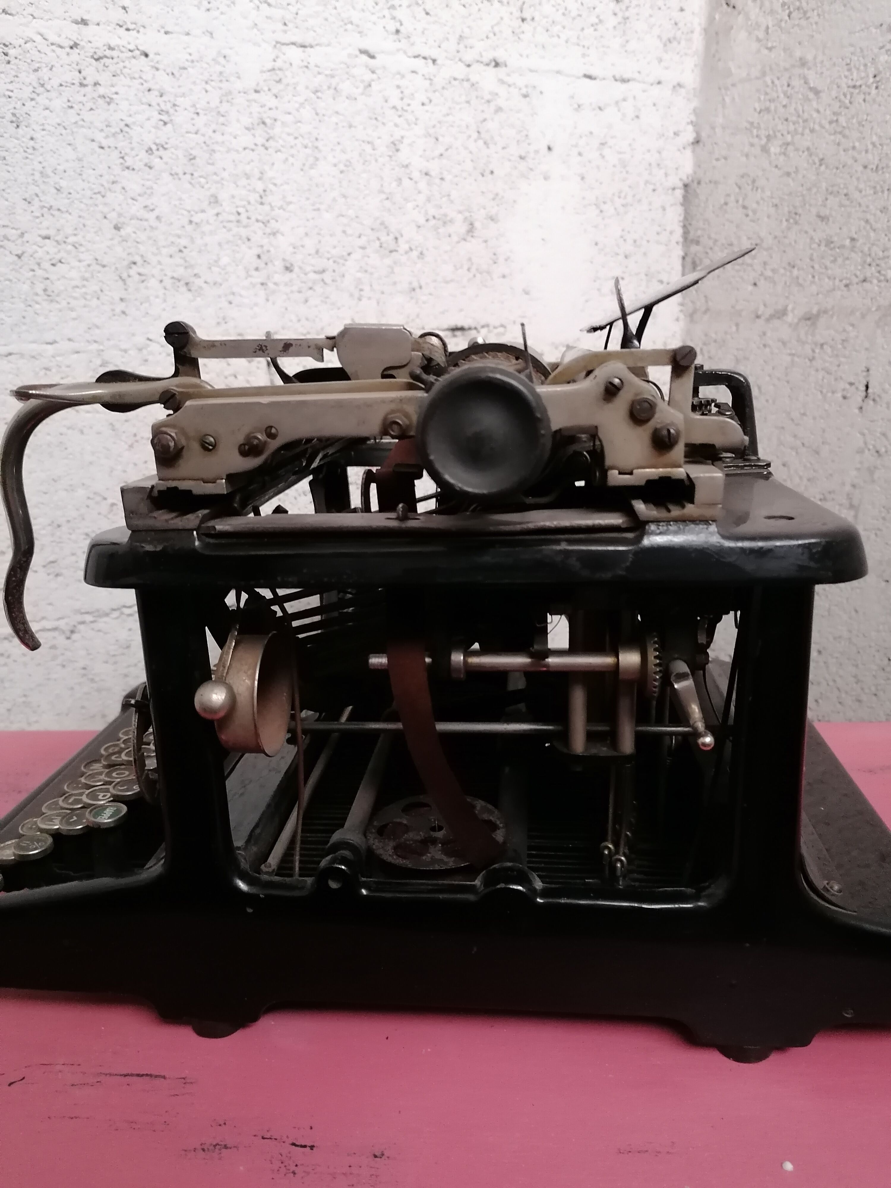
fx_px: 927
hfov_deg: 51.4
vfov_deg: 65.3
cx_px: 446
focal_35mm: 27
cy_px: 594
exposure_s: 1/16.7
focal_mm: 4.75
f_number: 1.8
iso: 800
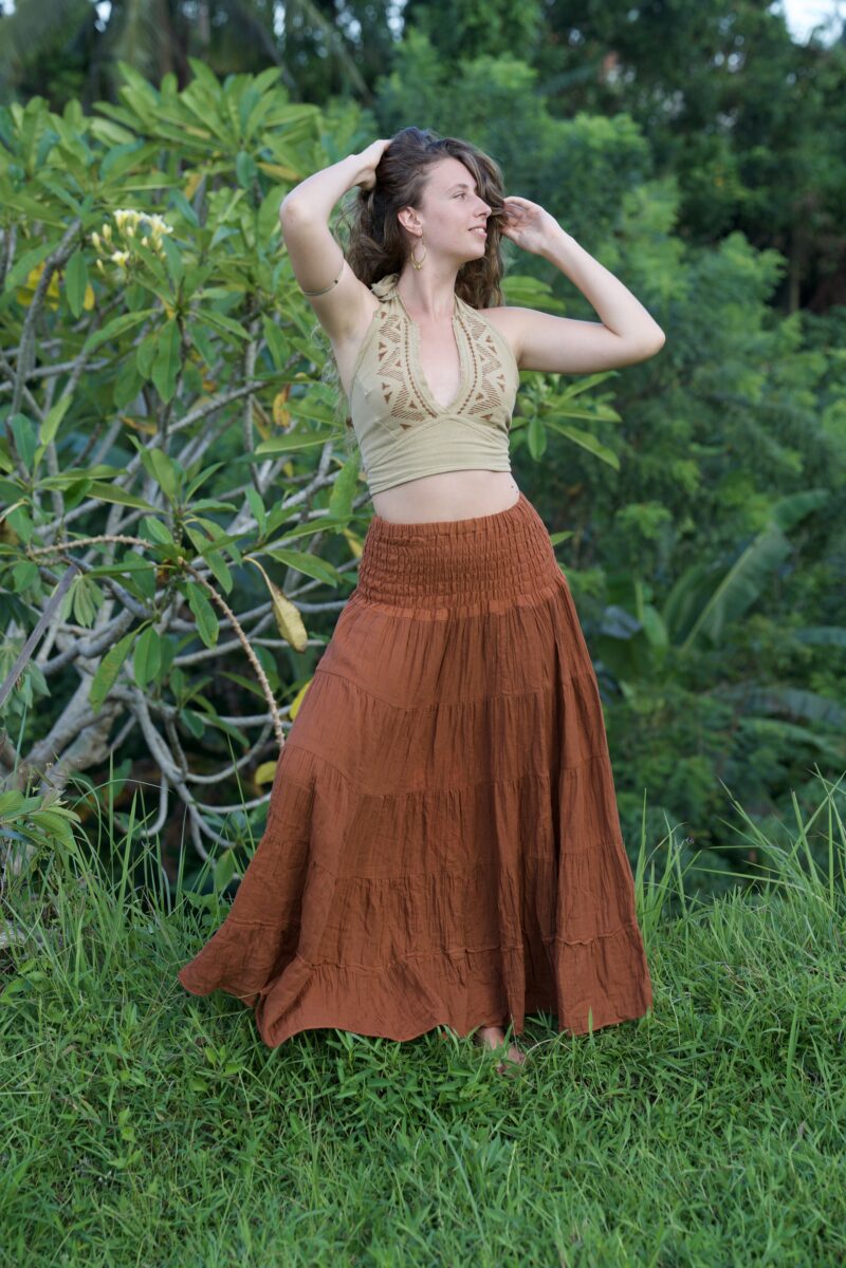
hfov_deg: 19.5
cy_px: 634
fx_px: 2467
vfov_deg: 28.8
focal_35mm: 70
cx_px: 423
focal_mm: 70
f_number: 4
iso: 125
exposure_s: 1/160
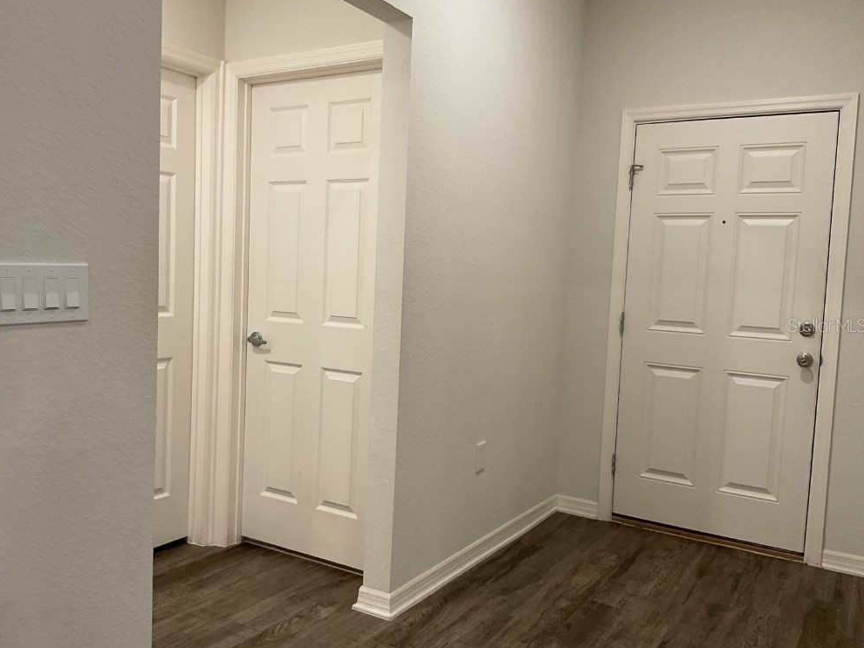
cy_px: 325
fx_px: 749
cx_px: 423
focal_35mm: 30
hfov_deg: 60.0
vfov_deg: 46.8
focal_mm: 3
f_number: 1.8
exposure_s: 1/60
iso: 100
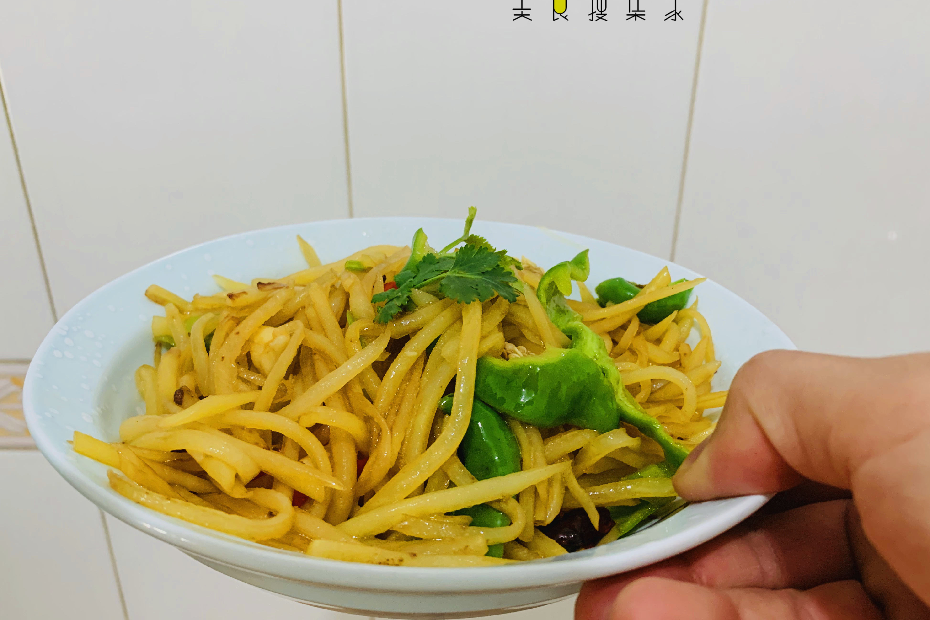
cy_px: 335
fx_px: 723
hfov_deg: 65.5
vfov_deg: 46.4
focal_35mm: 28
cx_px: 451
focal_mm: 4.25
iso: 160
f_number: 1.8
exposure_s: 1/60
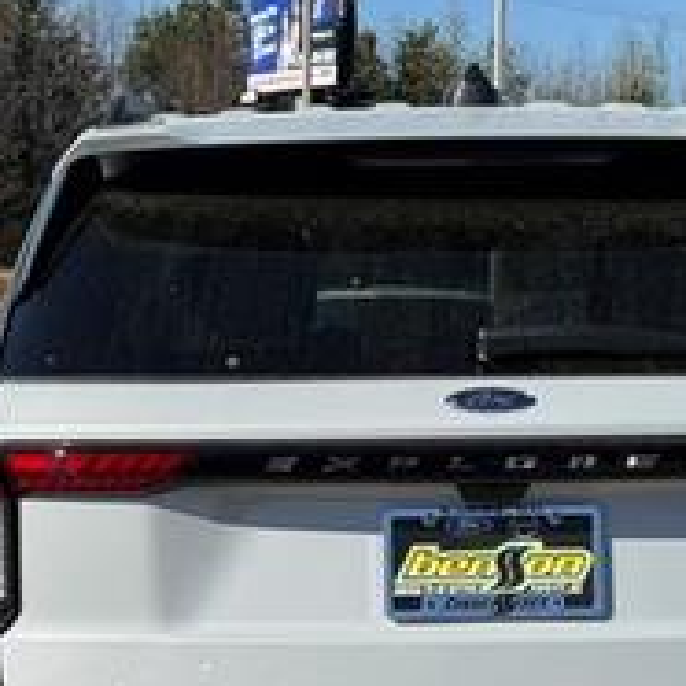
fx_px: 2578
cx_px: 479
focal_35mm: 115
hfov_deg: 15.1
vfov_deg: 15.0
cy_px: 620
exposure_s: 1/7092
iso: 80
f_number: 1.78
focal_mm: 6.76
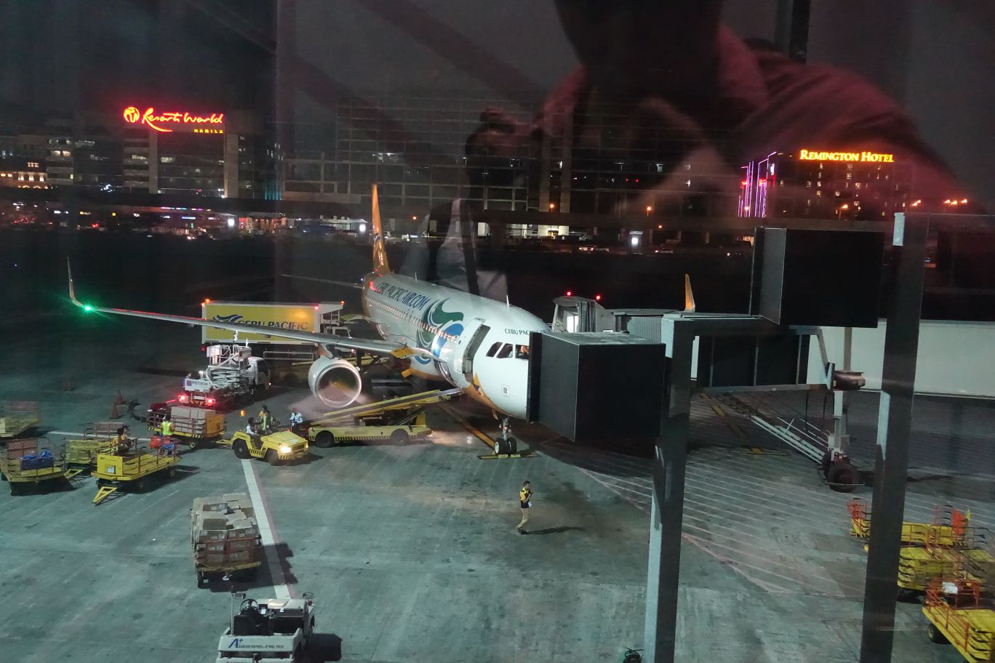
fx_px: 884
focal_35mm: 32
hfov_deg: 58.7
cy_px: 332
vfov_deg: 41.1
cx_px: 498
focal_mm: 11.81
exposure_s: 1/80
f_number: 2.8
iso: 6400
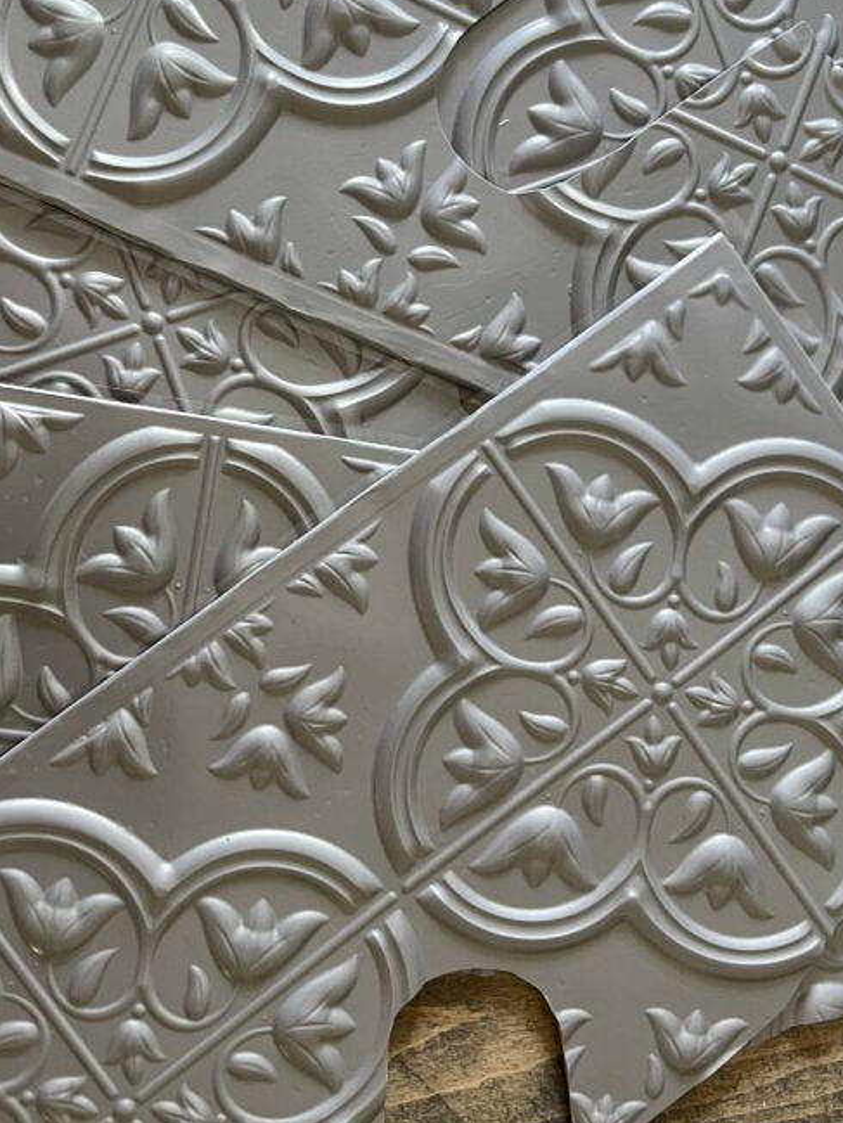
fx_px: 1331
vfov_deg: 45.7
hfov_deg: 34.9
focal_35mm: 41
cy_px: 502
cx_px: 303
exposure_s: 1/62
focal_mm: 5.7
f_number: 1.5
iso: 125
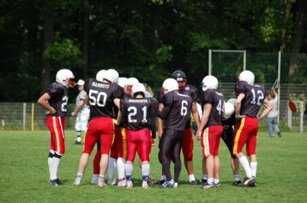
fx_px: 2170
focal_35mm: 255
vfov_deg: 5.4
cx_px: 154
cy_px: 102
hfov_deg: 8.1
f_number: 4.8
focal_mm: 170
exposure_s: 1/1000
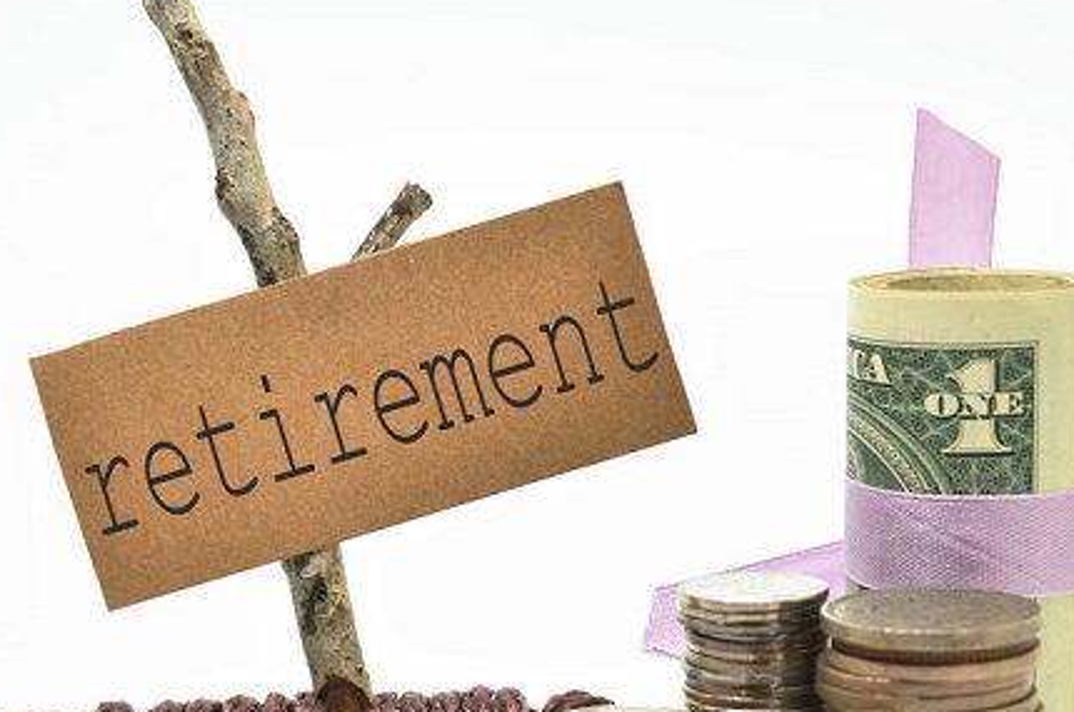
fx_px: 2740
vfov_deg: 14.8
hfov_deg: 22.2
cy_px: 458
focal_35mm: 92
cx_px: 597
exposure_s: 1/50
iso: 160
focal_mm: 44
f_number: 7.1
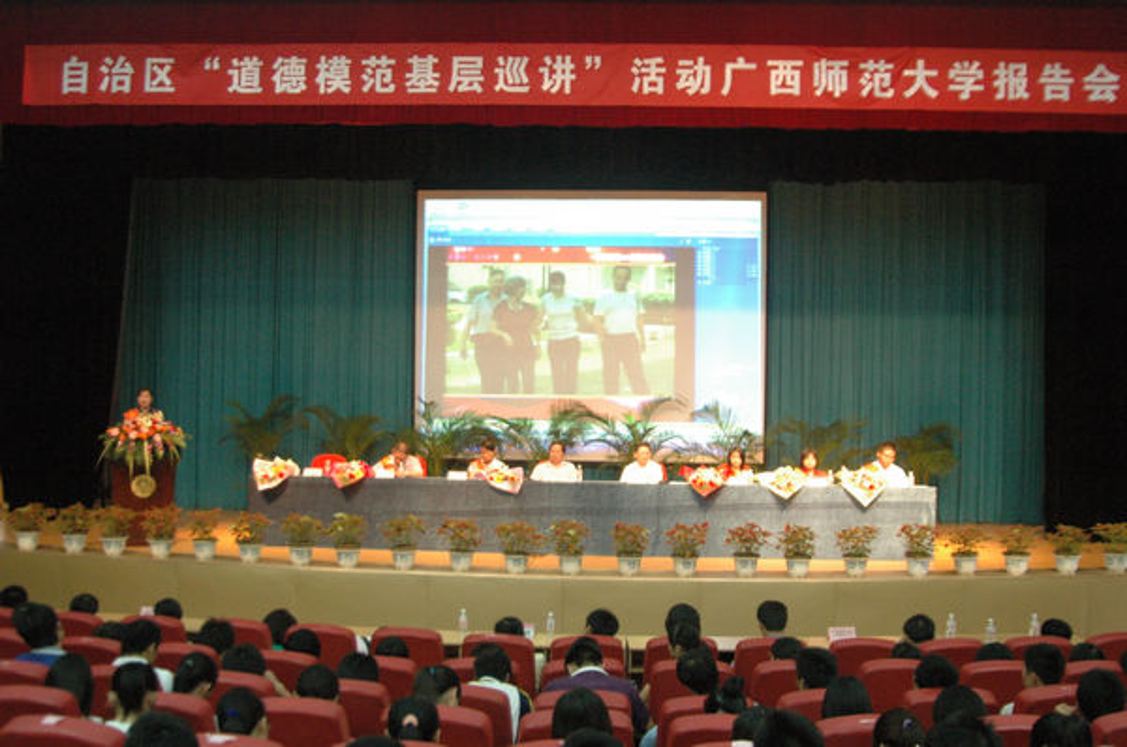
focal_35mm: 36
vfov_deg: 36.8
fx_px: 1125
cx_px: 564
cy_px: 374
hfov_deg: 53.2
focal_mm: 24
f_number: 3.5
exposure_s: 1/30
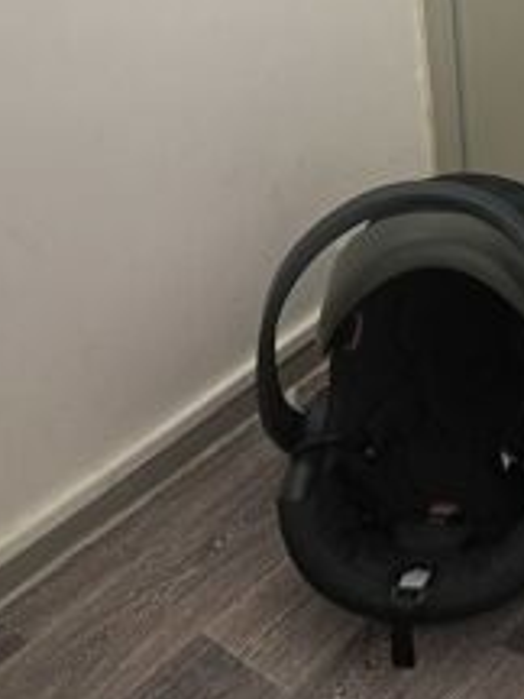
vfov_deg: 31.6
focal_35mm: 60
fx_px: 1211
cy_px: 181
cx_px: 673
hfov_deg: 22.1
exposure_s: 1/25
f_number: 1.8
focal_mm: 4
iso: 640
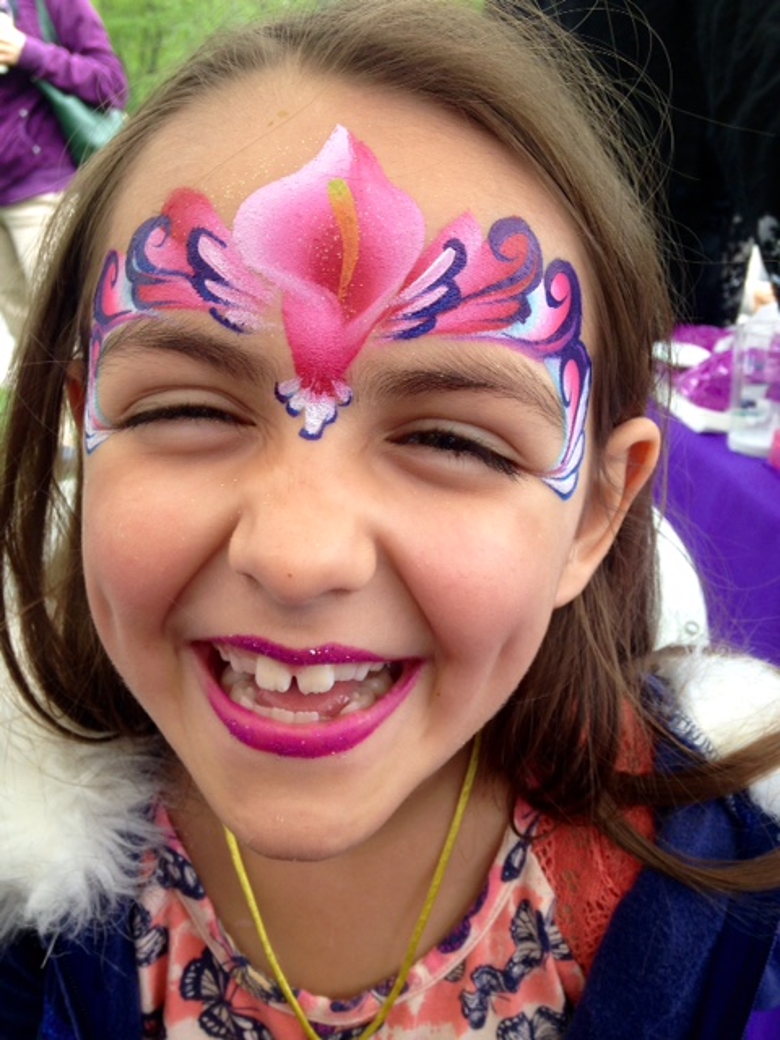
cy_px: 520
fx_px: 991
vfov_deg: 55.4
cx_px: 390
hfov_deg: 42.9
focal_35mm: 33
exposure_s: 1/154
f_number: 2.4
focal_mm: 4.12
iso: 50
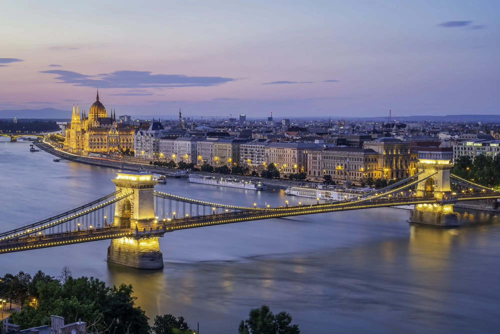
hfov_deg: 36.2
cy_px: 167
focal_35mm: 55
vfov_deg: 24.6
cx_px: 250
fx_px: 764
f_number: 18
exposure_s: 20
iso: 50
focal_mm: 55
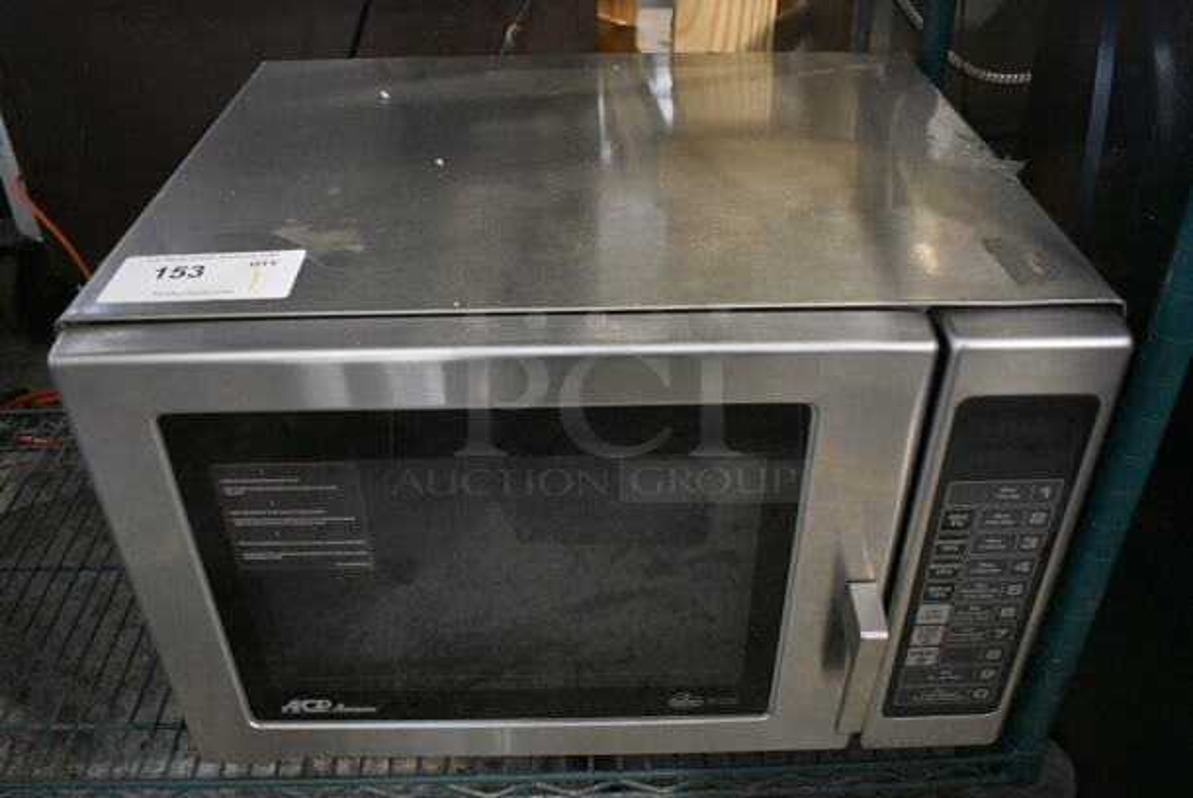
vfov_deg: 43.7
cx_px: 596
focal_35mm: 30
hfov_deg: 61.9
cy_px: 399
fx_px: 995
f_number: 3.8
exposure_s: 1/125
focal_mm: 20
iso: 5000
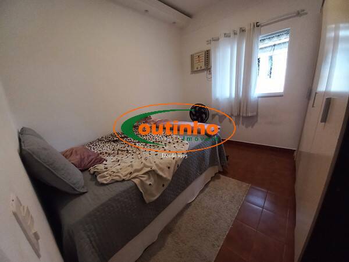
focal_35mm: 13
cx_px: 174
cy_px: 131
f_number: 2.2
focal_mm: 1.42
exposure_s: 1/24
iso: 200
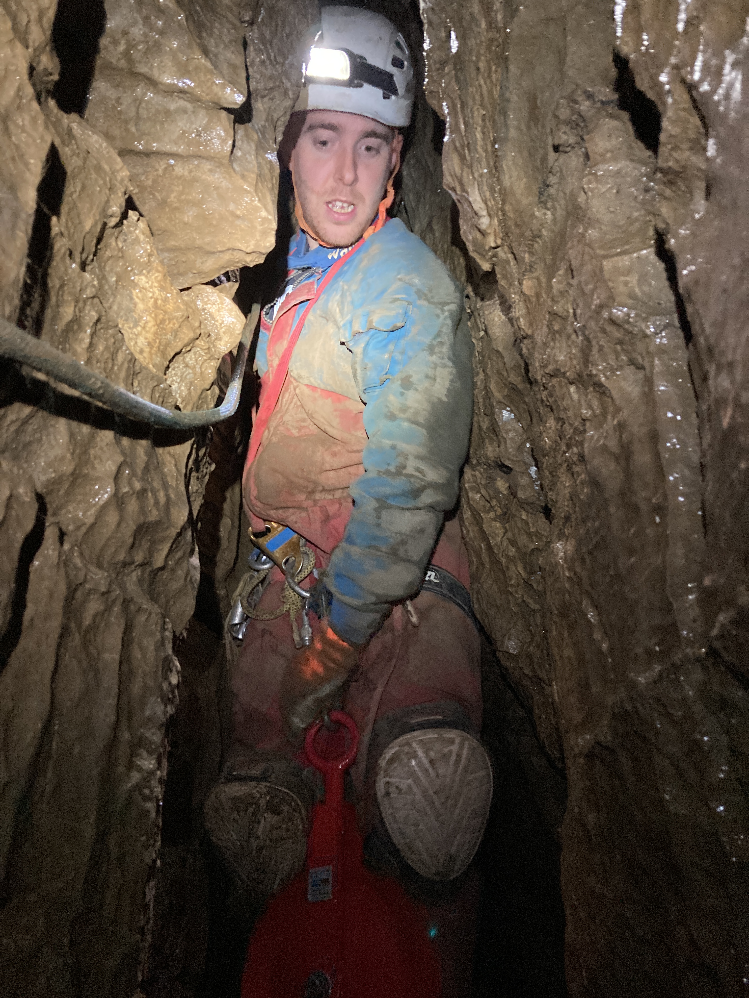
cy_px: 499
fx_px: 808
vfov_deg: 63.4
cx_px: 374
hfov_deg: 49.7
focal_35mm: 28
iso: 320
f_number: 1.8
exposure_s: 1/32
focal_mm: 3.99
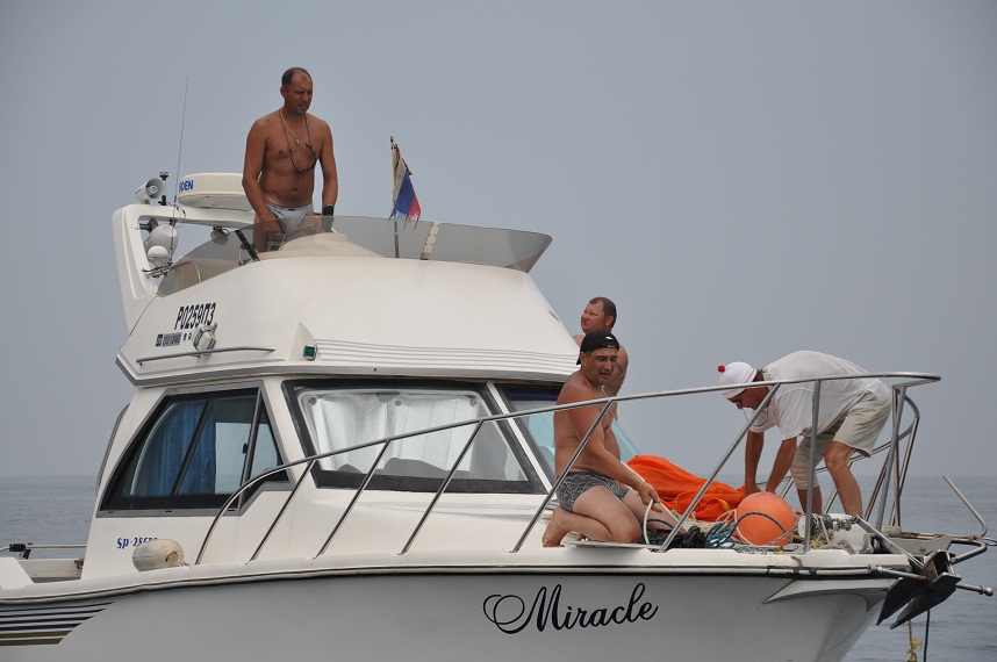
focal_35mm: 128
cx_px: 498
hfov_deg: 16.1
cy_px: 331
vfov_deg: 10.7
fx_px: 3527
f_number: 7.1
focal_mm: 85
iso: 400
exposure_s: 1/800
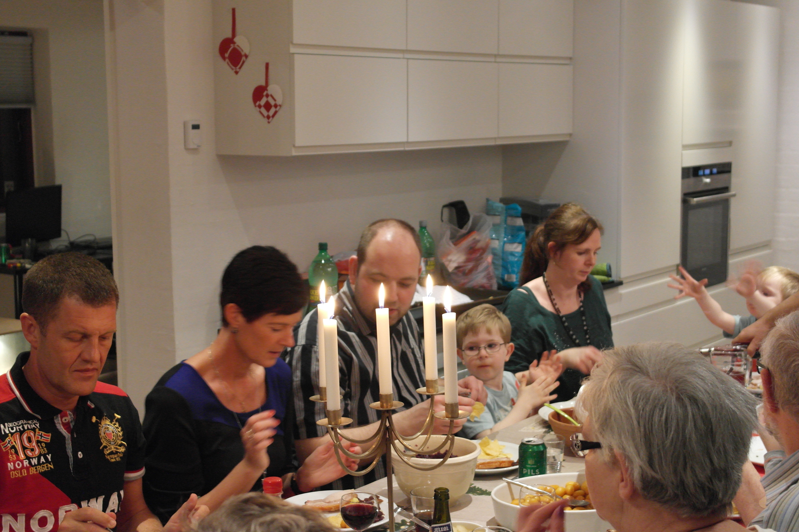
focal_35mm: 55
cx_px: 390
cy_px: 264
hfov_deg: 36.2
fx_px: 1221
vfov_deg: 24.6
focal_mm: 35
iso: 1600
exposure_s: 1/20
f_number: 4.5
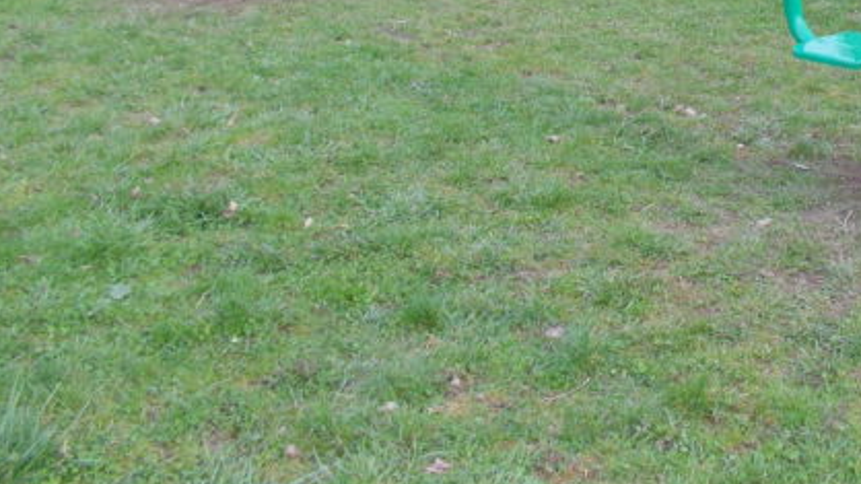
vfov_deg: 19.7
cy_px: -70
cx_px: 707
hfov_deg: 34.7
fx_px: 1324
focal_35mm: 58
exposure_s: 1/160
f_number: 3.3
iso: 80
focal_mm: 4.1
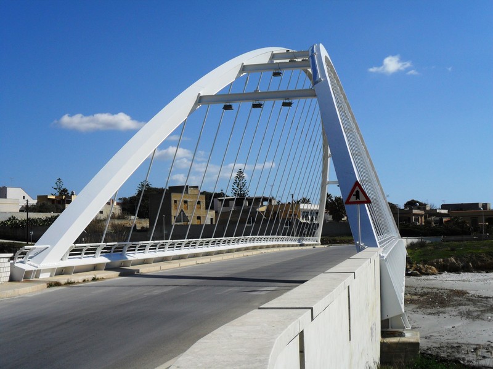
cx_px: 246
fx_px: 741
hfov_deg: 36.8
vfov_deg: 28.0
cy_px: 184
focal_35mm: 52
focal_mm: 9.3
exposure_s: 1/1500
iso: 100
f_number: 5
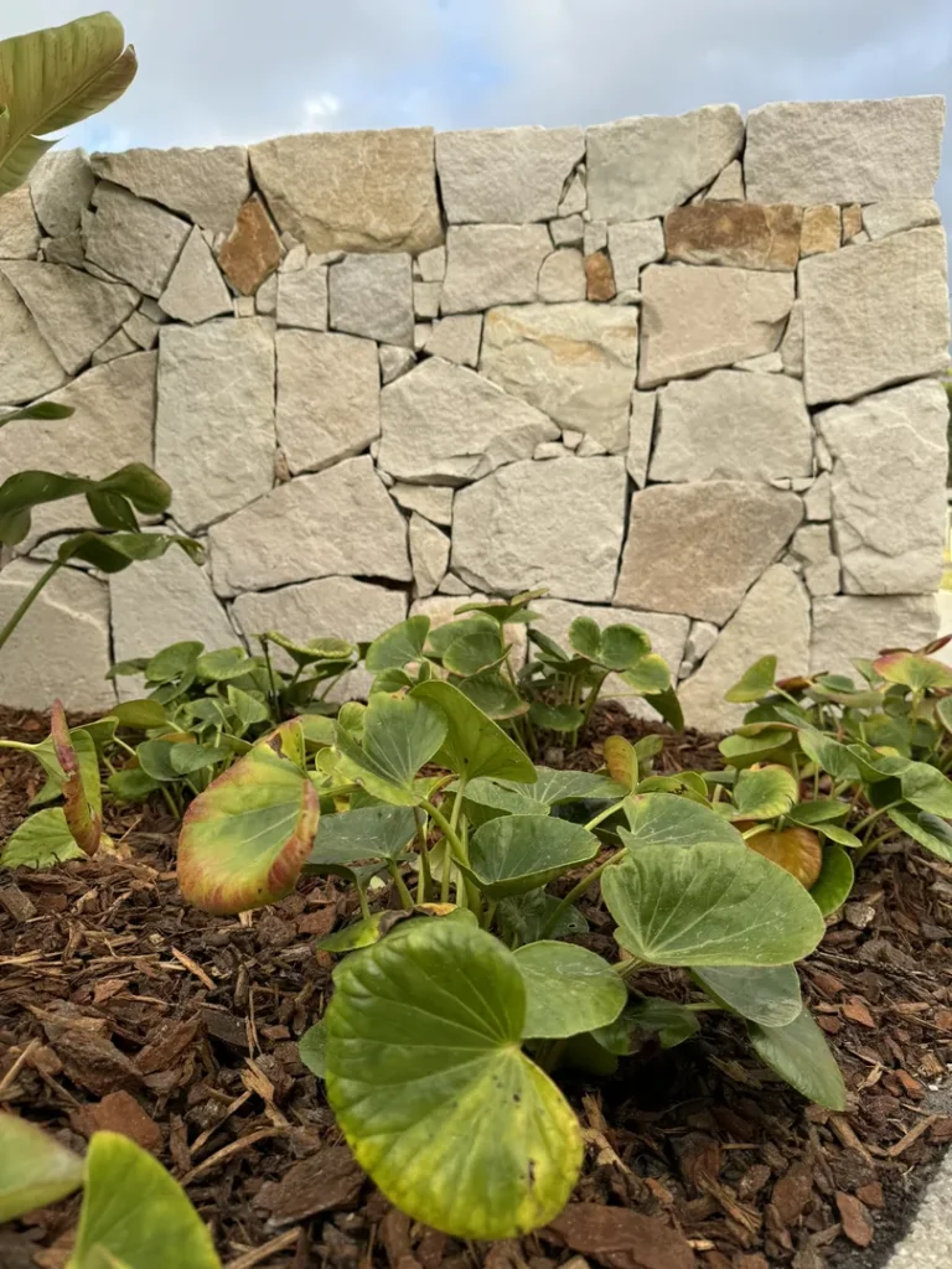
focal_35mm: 24
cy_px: 634
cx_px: 476
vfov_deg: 71.6
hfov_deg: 56.8
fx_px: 880
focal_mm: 6.76
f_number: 1.78
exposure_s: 1/925
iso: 80
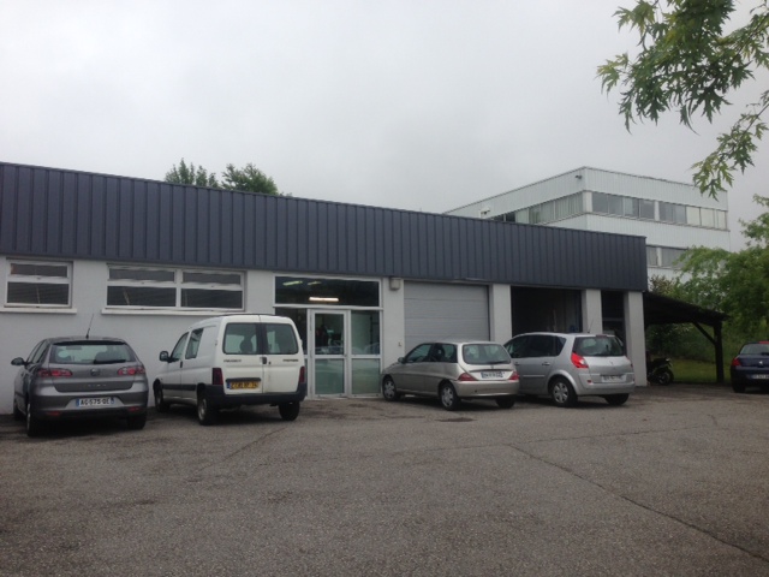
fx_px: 733
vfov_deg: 42.9
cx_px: 384
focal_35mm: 33
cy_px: 288
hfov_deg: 55.4
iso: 50
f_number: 2.4
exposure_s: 1/423
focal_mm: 4.13
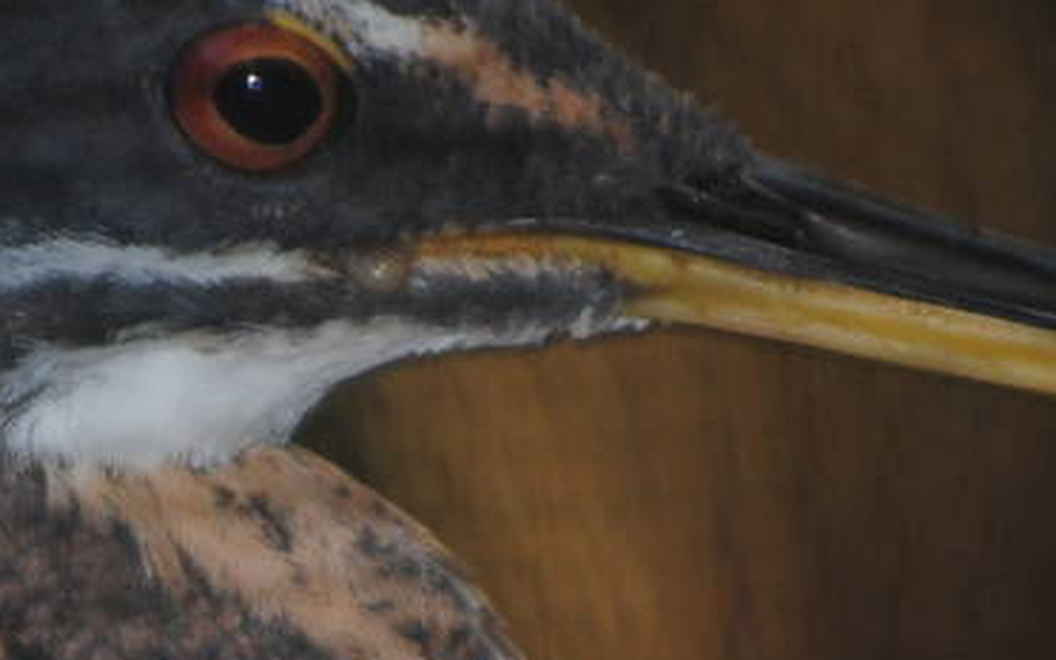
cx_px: -11
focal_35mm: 1322
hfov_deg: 1.6
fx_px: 38052
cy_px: 678
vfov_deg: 1.0
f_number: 5.6
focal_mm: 200
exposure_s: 1/60
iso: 200
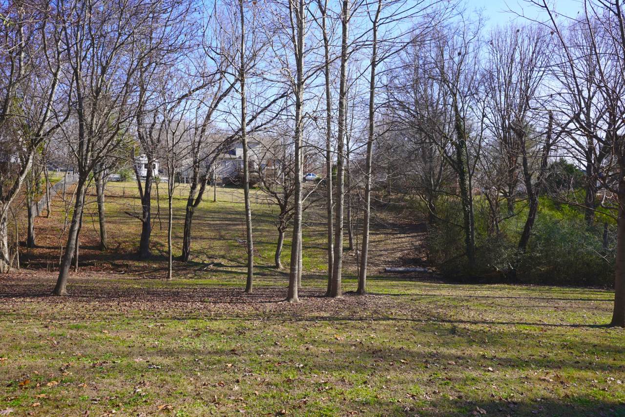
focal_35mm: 28
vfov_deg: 46.4
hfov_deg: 65.5
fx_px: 486
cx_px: 312
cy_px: 208
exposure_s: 1/125
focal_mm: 28
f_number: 8
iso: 100
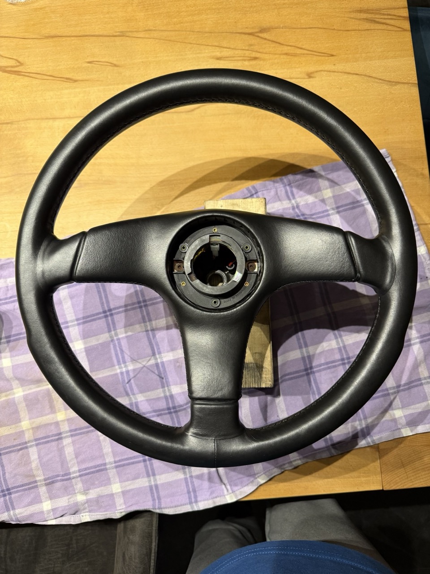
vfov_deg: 71.6
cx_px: 215
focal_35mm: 24
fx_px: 398
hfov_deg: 56.8
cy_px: 287
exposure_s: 1/50
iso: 200
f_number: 1.78
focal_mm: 6.76
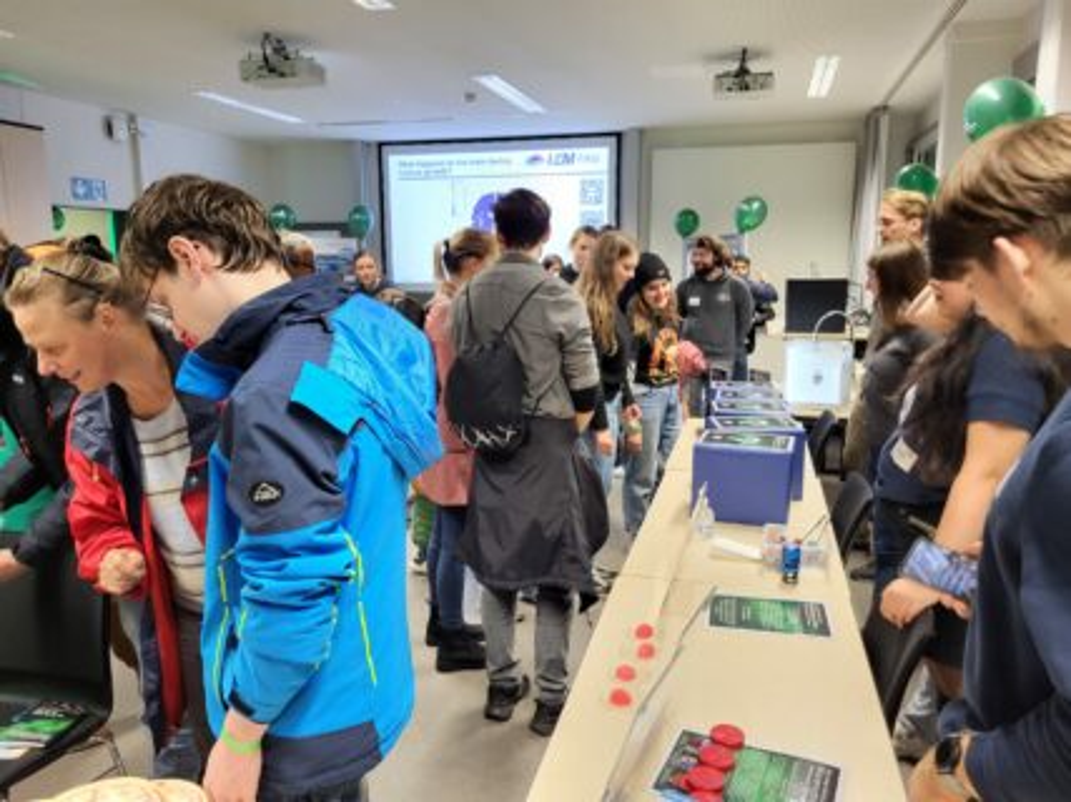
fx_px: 804
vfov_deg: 53.0
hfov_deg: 67.3
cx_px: 536
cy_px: 401
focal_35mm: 26
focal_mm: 5.4
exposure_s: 1/50
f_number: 1.8
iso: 400
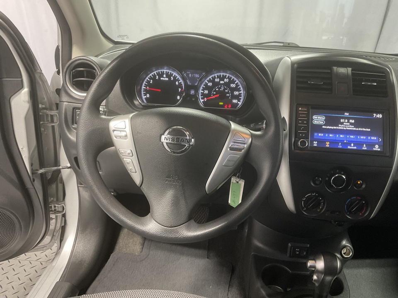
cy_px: 149
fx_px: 333
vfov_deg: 48.2
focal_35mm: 29
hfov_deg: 61.7
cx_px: 199
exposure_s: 1/50
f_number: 1.8
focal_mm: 3
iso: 160
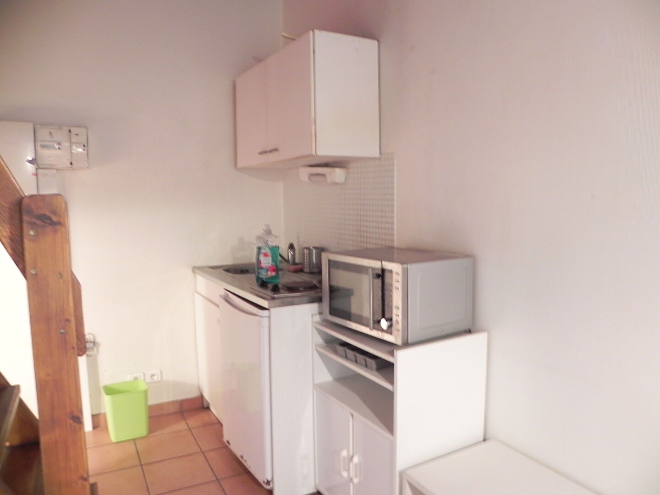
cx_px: 330
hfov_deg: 67.3
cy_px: 248
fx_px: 496
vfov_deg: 53.1
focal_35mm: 26
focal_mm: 4.6
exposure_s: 1/1.5
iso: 200
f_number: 2.8
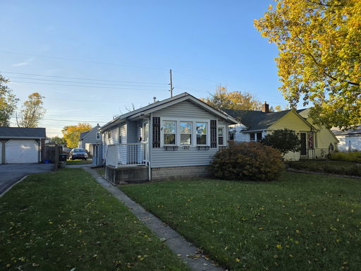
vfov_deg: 58.9
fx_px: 240
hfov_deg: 73.9
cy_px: 136
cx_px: 180
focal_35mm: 23
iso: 80
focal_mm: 6.3
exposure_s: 1/2790
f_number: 1.7
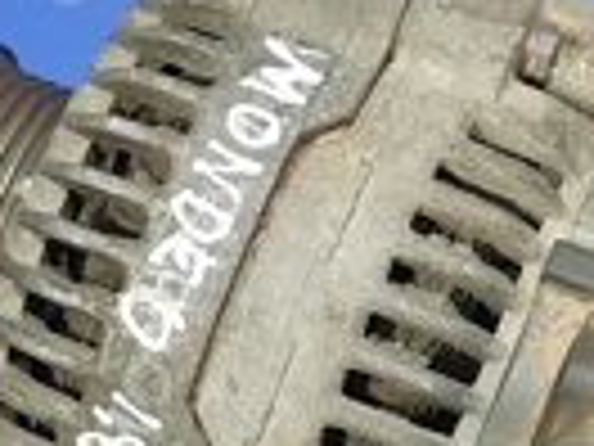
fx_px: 2076
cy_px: 279
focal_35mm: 121
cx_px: 306
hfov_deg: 16.3
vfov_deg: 12.2
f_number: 2
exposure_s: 1/33
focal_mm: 4.6
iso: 320
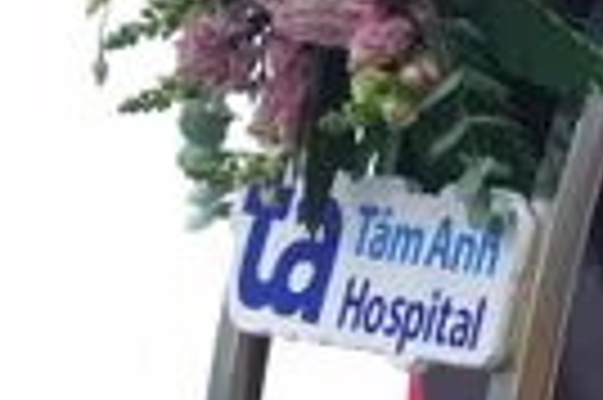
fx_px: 5772
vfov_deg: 3.9
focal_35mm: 345
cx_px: 580
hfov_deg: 6.0
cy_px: -544
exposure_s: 1/125
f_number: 3.5
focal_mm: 70
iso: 1600
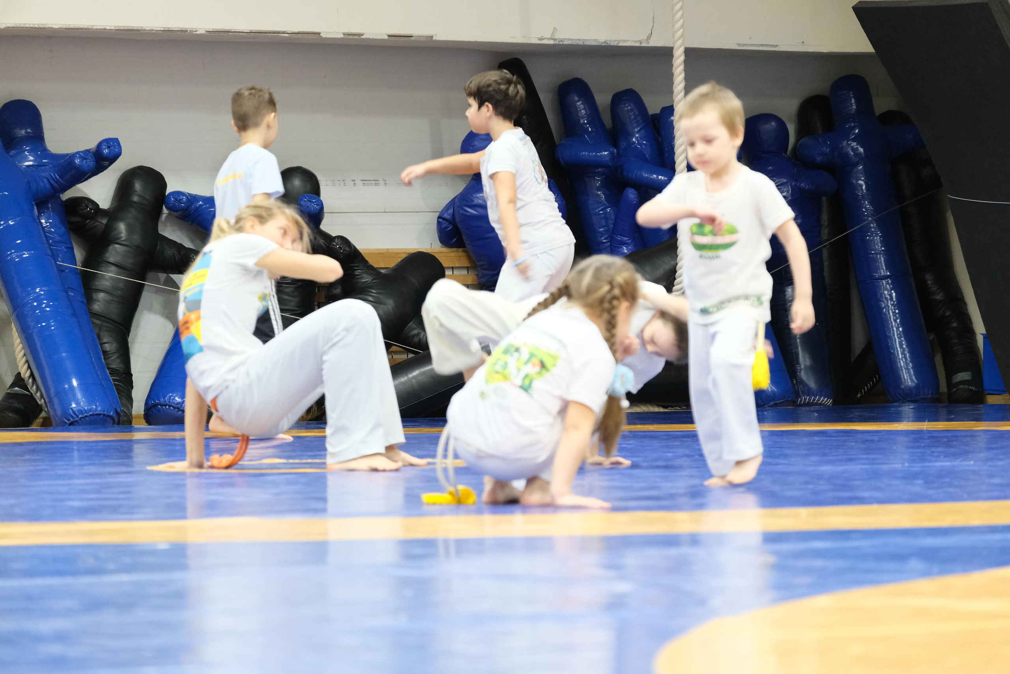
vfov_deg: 7.9
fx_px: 4882
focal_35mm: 174
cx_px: 505
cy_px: 337
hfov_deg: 11.8
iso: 3200
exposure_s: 1/60
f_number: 4.2
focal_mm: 115.9
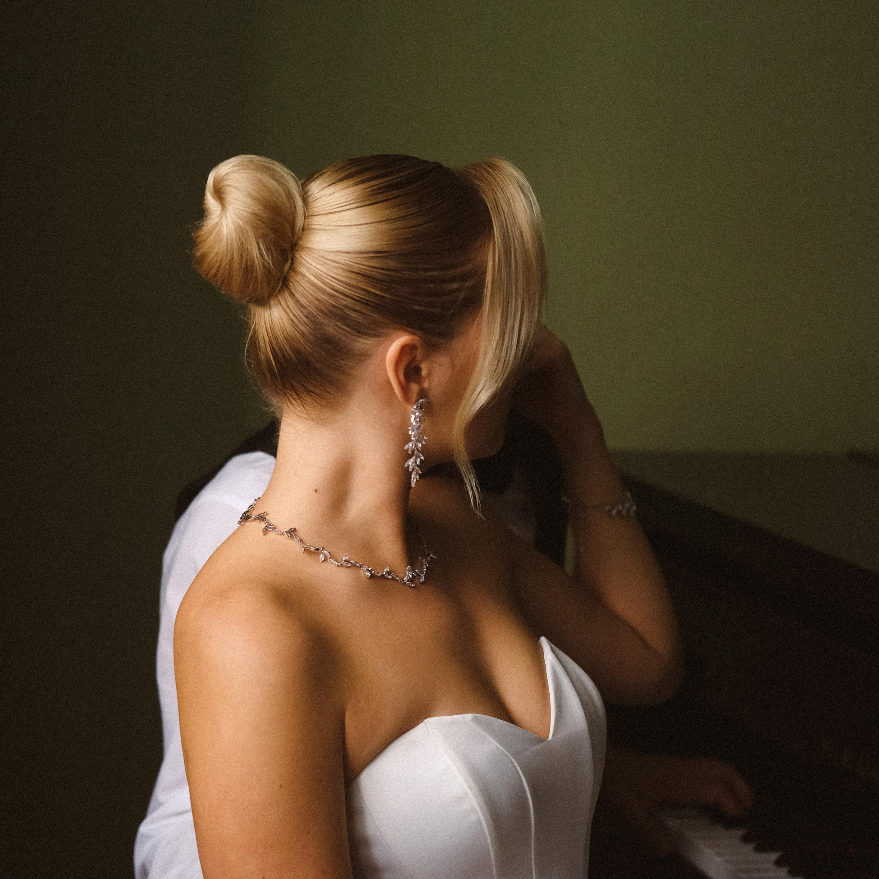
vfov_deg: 25.3
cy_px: 530
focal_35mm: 68
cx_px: 442
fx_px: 1954
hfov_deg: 25.4
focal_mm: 35
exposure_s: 1/250
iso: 2500
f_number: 2
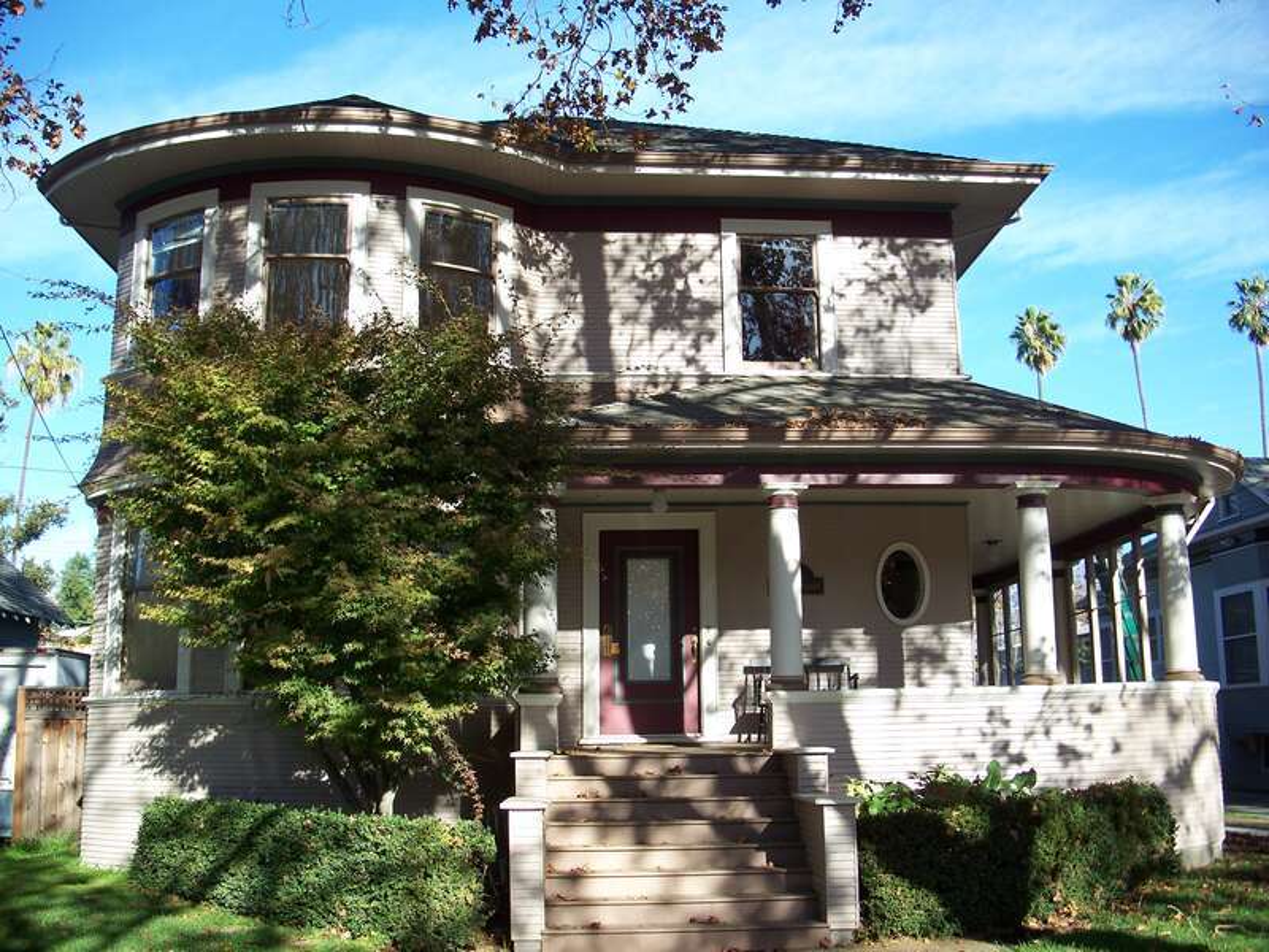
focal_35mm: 37
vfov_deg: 38.7
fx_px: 1356
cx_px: 634
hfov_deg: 50.1
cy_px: 476
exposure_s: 1/320
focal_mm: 7.8
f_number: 2.8
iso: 64
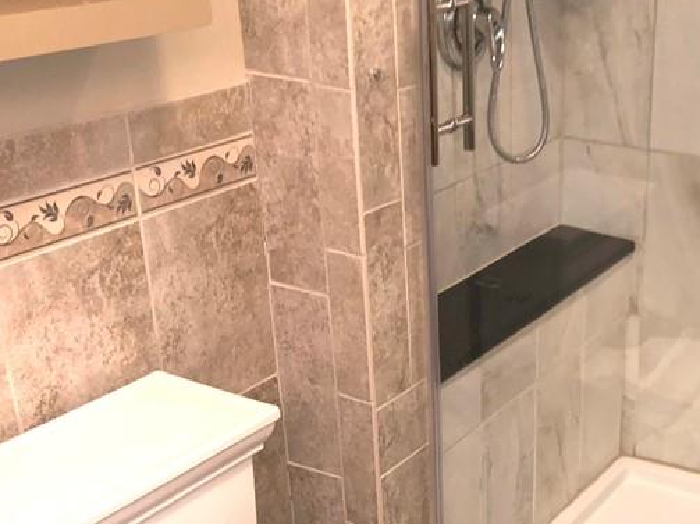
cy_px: 434
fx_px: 1152
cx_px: 612
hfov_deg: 32.3
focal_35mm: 57
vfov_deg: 25.1
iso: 64
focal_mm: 4
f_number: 1.8
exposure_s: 1/15
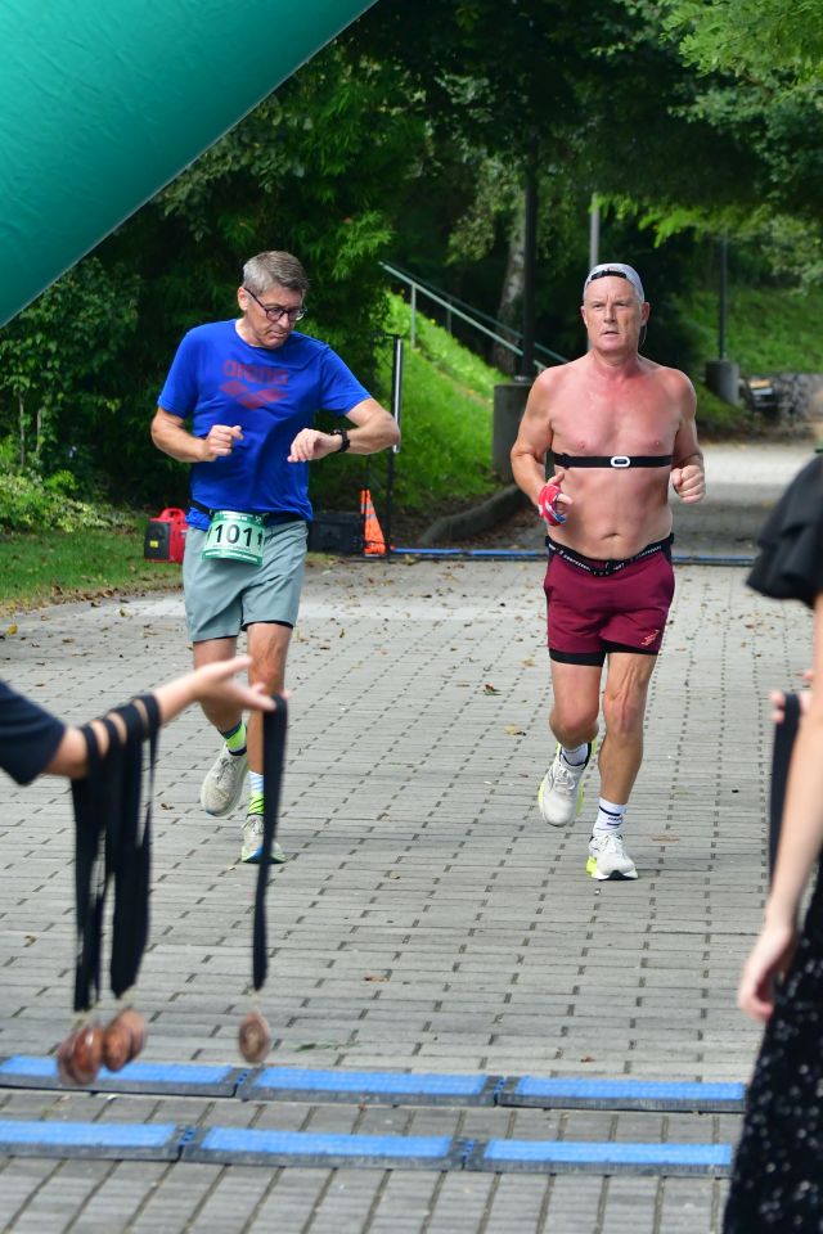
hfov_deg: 12.2
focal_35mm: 112
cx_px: 412
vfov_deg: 18.3
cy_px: 617
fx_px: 3840
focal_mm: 75
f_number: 4.5
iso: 1250
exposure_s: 1/4000
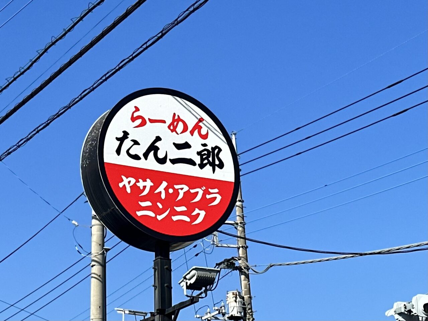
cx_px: 214
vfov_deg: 30.3
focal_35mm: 48
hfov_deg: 39.7
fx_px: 593
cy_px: 160
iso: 64
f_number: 1.78
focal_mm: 6.86
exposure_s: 1/4367
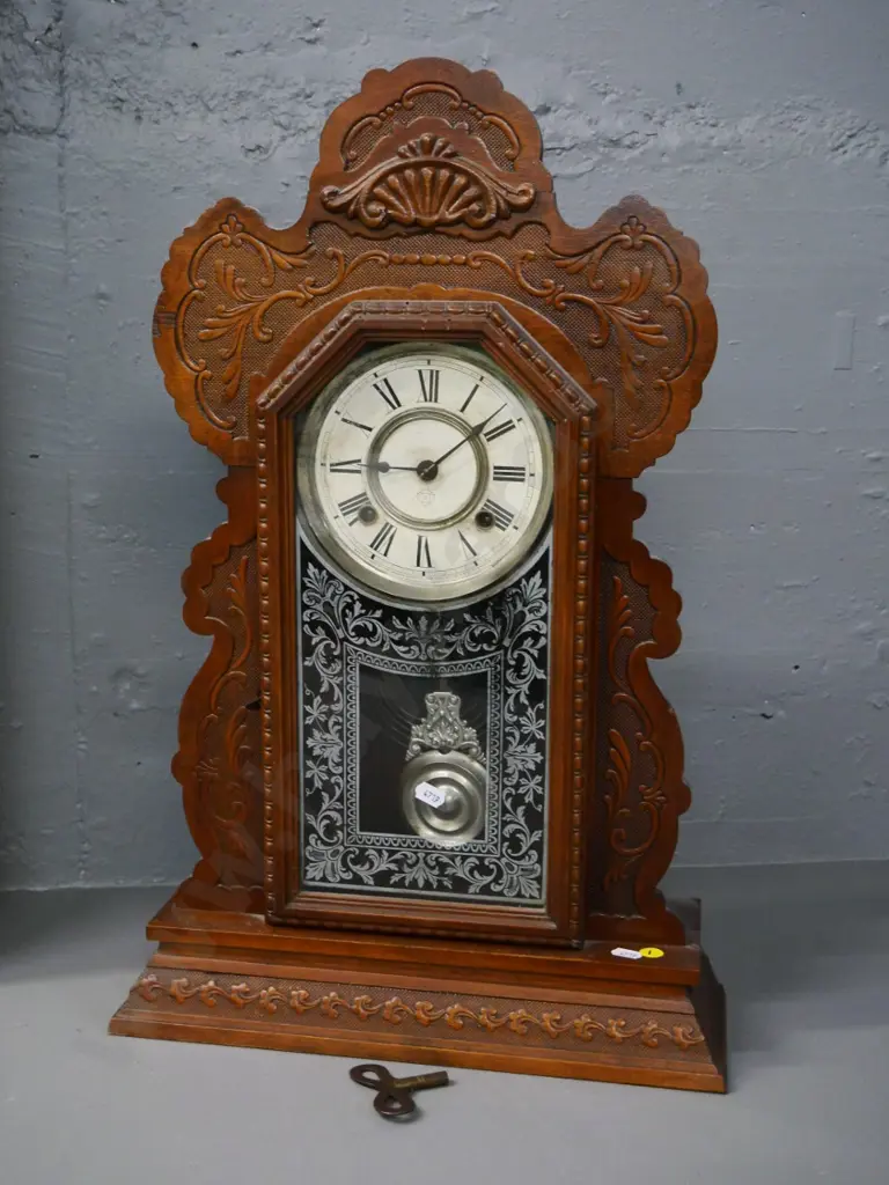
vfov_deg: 41.2
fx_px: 1575
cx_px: 444
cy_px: 592
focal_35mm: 46
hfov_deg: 31.5
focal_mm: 23
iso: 3200
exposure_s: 1/100
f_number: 5.6
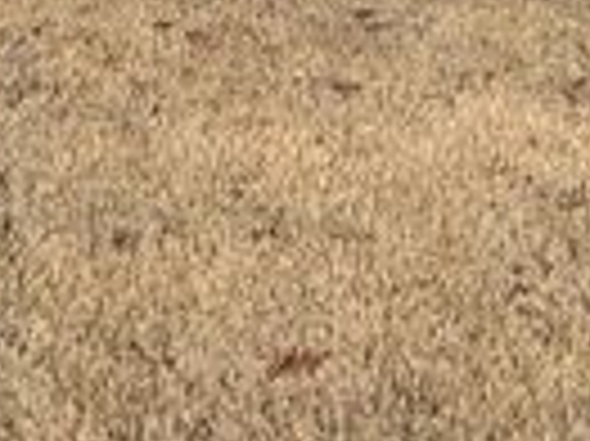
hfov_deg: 17.7
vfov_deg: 12.1
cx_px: 194
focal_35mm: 111
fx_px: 1890
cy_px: -394
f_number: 1.8
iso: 40
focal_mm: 3
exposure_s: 1/60
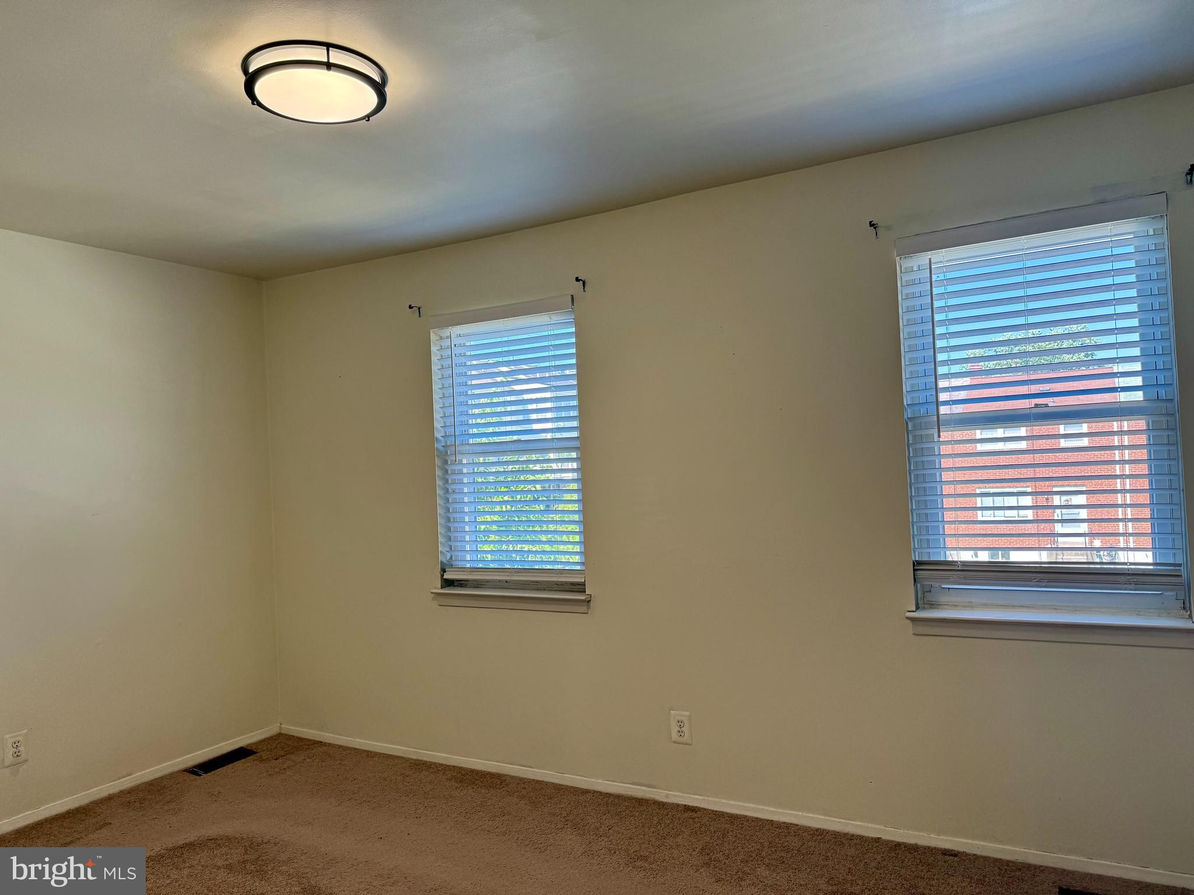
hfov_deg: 71.6
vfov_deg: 56.8
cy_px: 448
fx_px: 828
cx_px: 597
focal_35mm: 24
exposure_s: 1/276
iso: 100
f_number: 1.78
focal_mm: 6.76
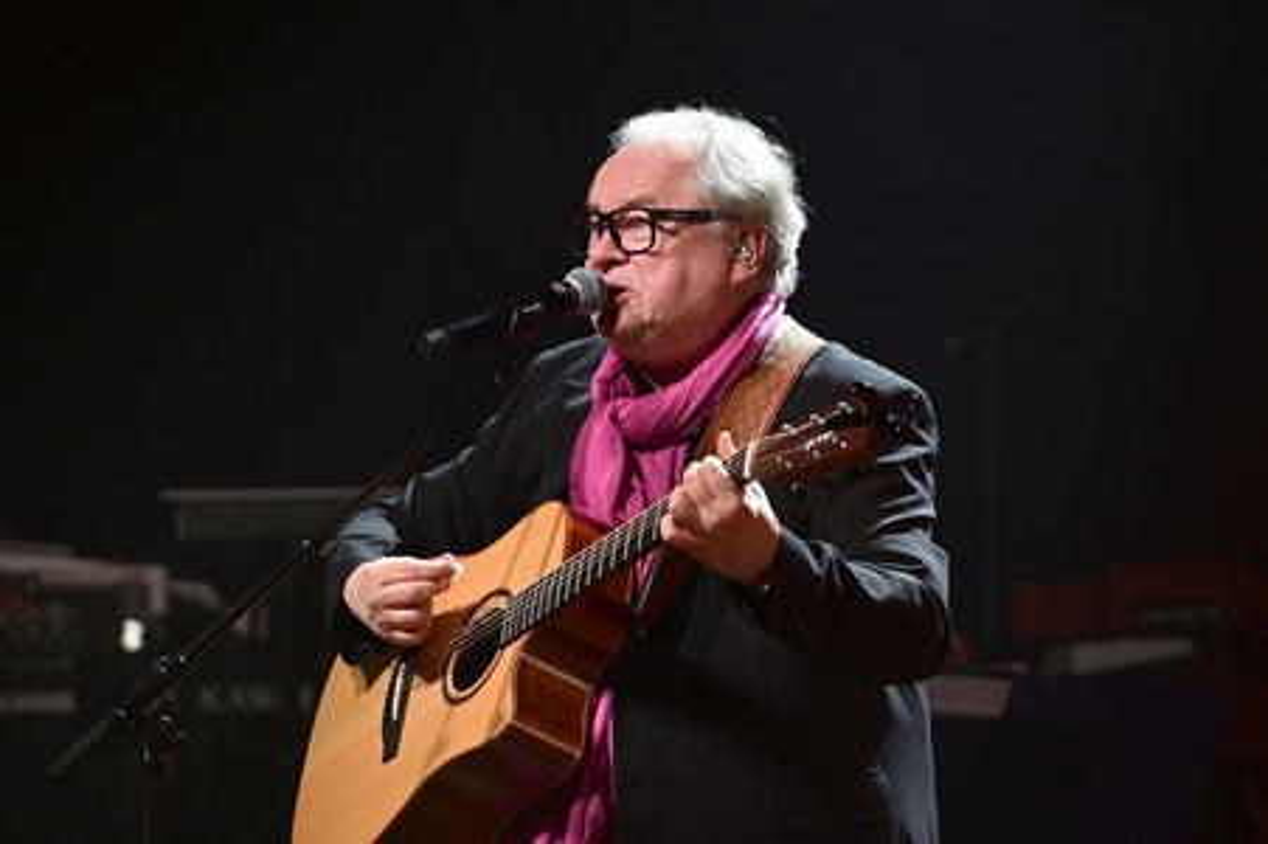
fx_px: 7039
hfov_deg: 10.3
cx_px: 634
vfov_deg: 6.9
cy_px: 422
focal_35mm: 200
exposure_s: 1/400
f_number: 4.5
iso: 1600
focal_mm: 200
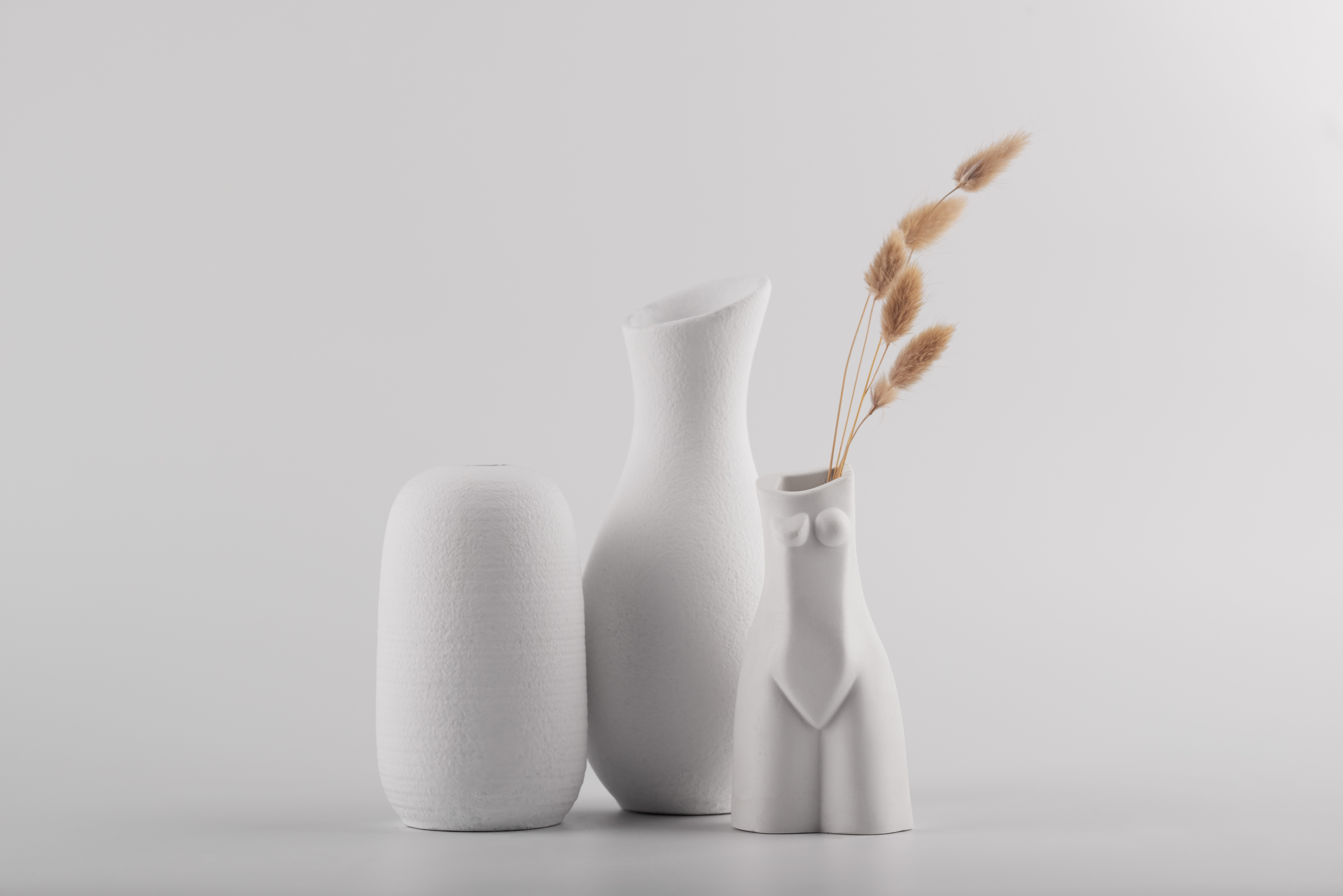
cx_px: 672
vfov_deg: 13.1
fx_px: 3918
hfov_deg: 19.4
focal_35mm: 105
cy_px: 448
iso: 100
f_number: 10
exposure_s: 1/100
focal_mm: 105
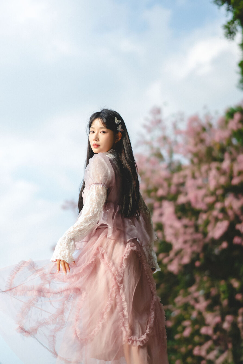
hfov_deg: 23.4
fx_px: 587
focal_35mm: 58
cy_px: 182
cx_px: 122
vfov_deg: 34.5
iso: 400
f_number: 1.8
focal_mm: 58
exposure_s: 1/8000
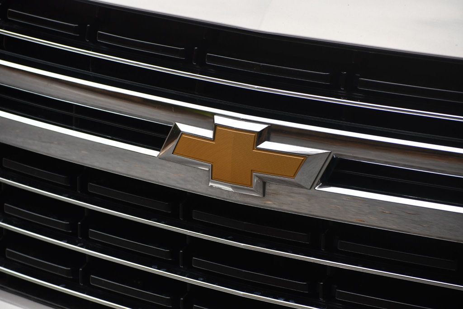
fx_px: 2700
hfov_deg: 9.8
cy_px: 154
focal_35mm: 210
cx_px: 232
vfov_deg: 6.5
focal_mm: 140
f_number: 4.8
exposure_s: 1/500
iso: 500
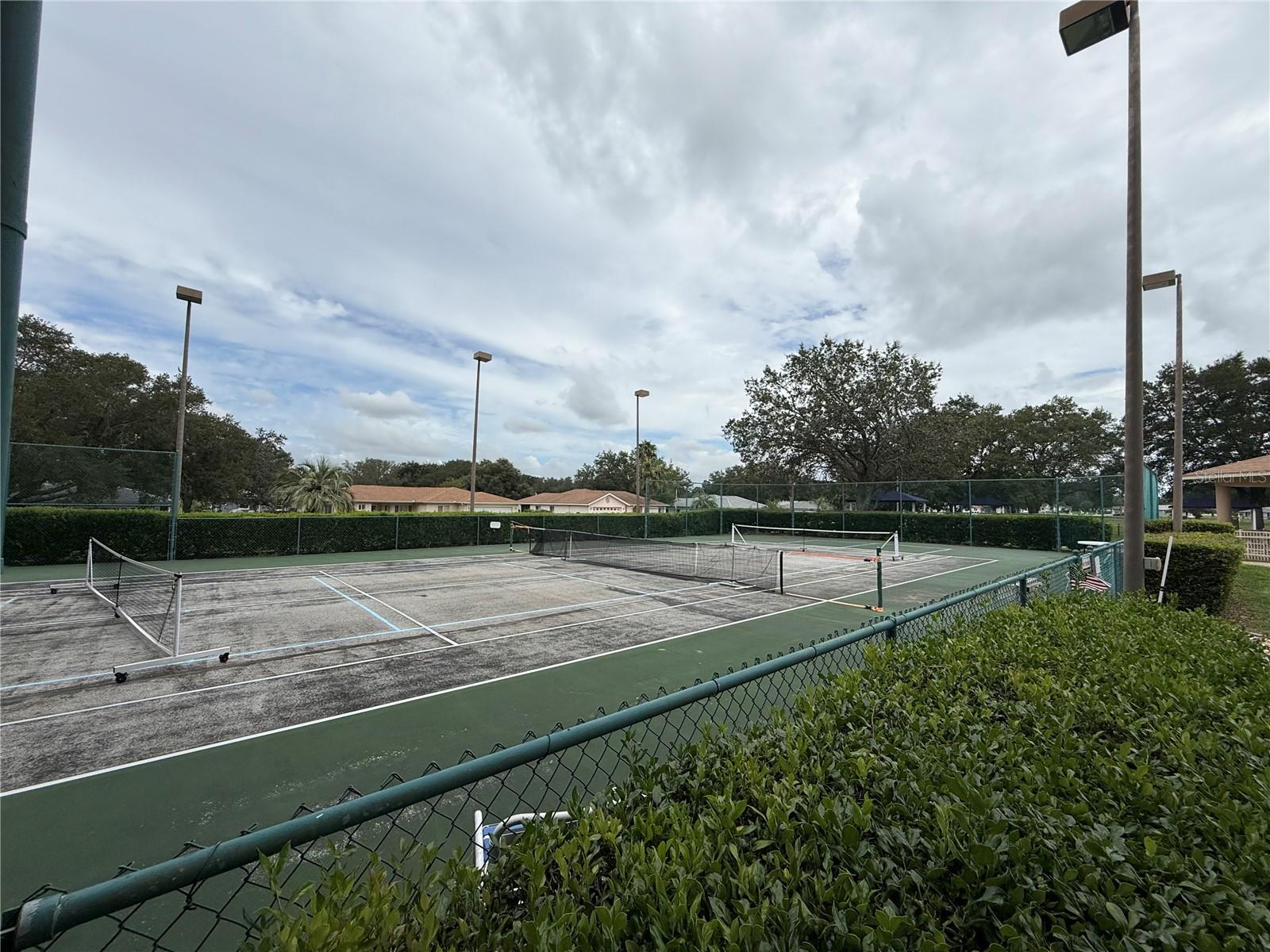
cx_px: 635
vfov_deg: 85.7
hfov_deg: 102.1
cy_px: 476
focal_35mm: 14
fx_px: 514
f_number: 2.2
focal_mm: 2.22
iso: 50
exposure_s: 1/3125
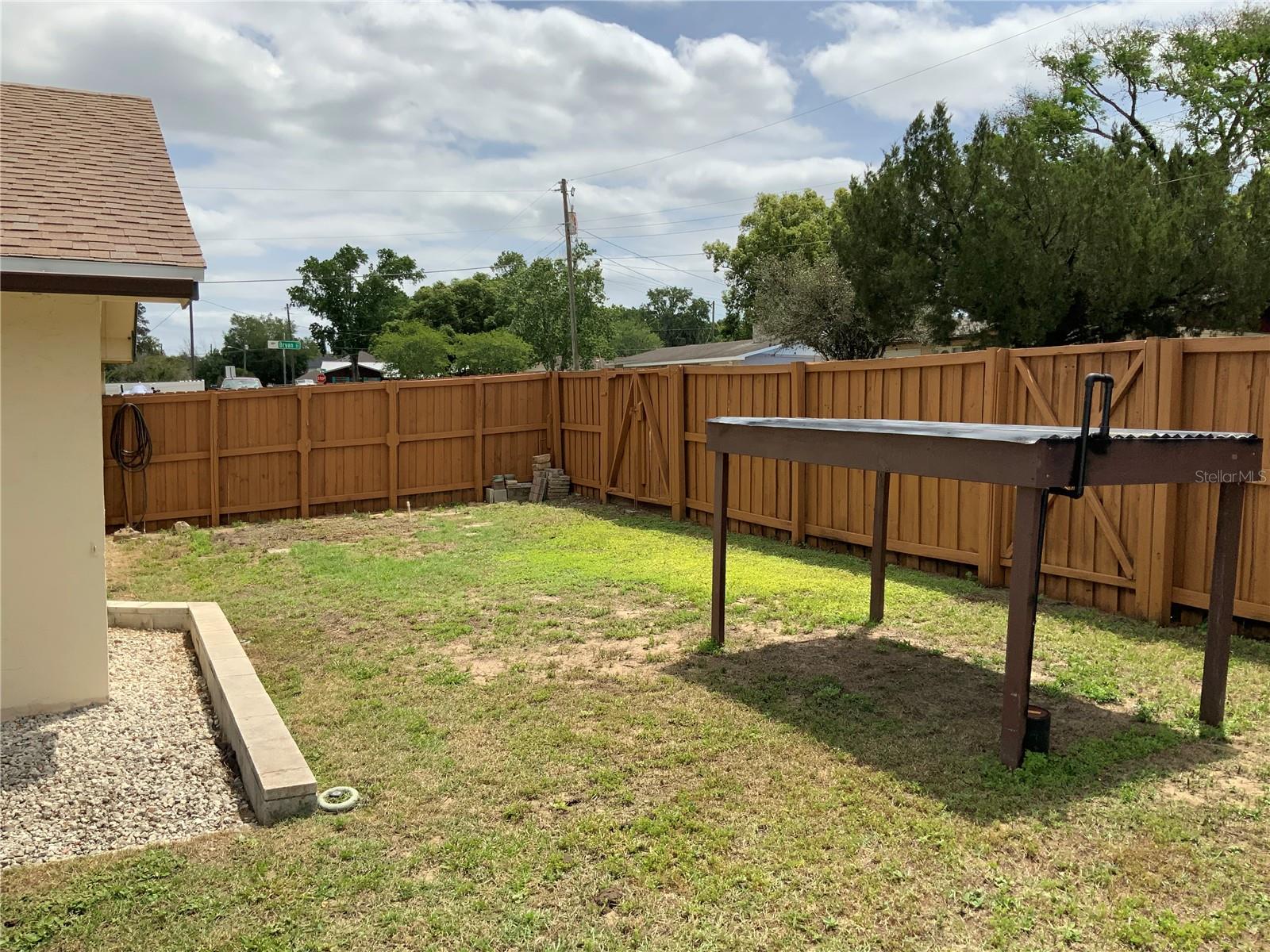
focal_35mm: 29
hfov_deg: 61.7
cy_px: 476
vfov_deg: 48.2
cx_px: 635
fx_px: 1064
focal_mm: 3
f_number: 1.8
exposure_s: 1/2667
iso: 16
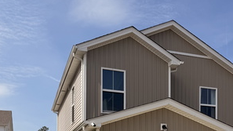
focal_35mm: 47
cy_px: 150
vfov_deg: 23.6
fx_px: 290
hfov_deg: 43.4
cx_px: 147
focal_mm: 6.76
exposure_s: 1/8130
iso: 80
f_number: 1.78
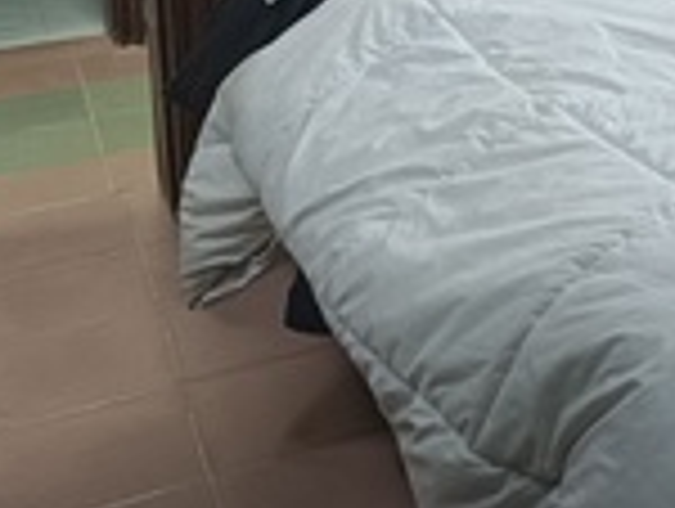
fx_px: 1484
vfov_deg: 17.8
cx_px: 965
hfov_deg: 22.0
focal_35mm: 76
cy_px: -214
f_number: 1.7
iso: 1056
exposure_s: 1/50
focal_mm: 4.7
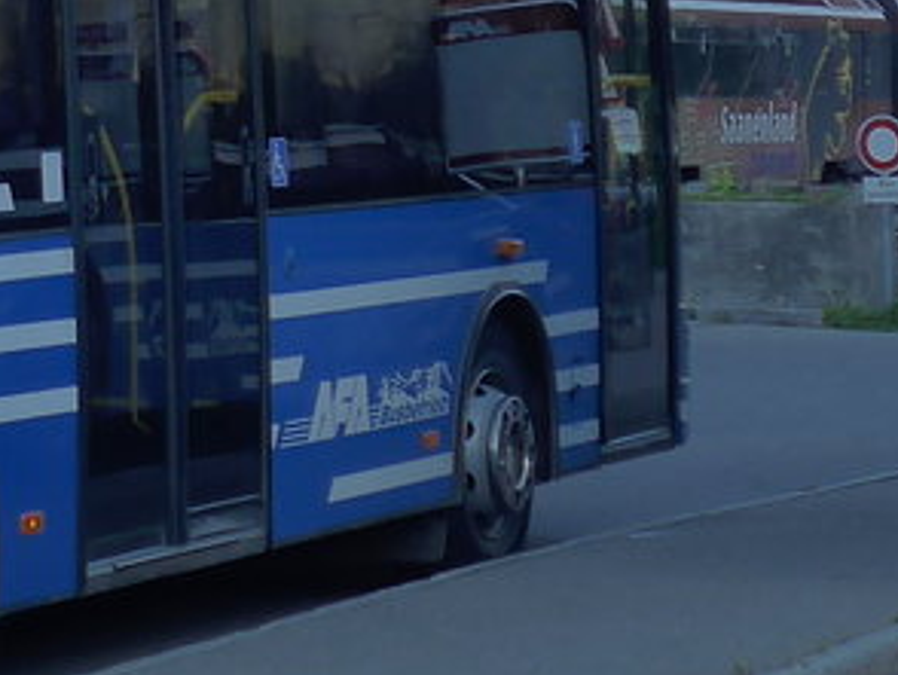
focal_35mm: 212
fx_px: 5504
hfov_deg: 9.0
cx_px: -522
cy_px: -192
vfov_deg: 7.0
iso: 160
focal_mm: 10.7
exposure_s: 1/500
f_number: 3.3
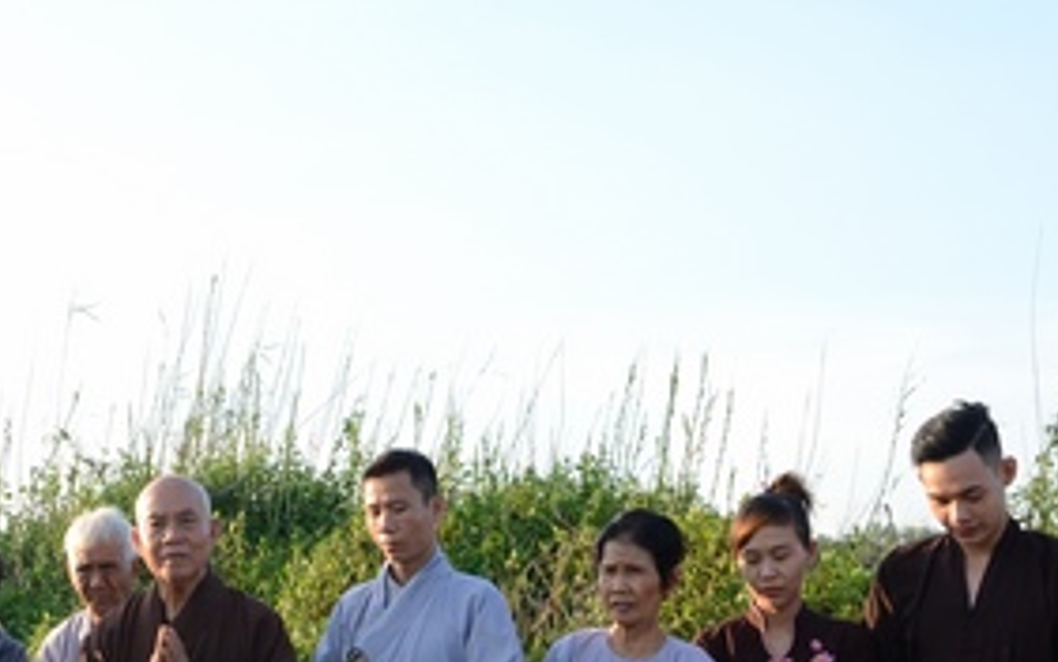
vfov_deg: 17.2
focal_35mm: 74
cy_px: 656
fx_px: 2140
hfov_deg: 26.9
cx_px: 136
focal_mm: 21
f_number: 9
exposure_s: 1/125
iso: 250
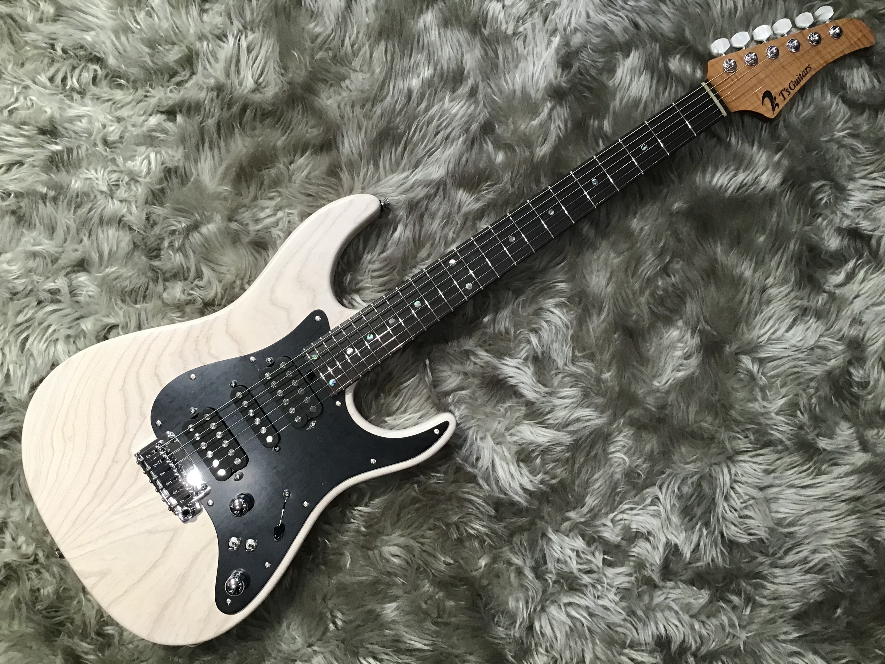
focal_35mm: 31
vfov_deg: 45.4
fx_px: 793
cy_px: 332
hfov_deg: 58.4
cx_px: 442
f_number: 2.4
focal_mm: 3.3
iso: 50
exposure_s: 1/30
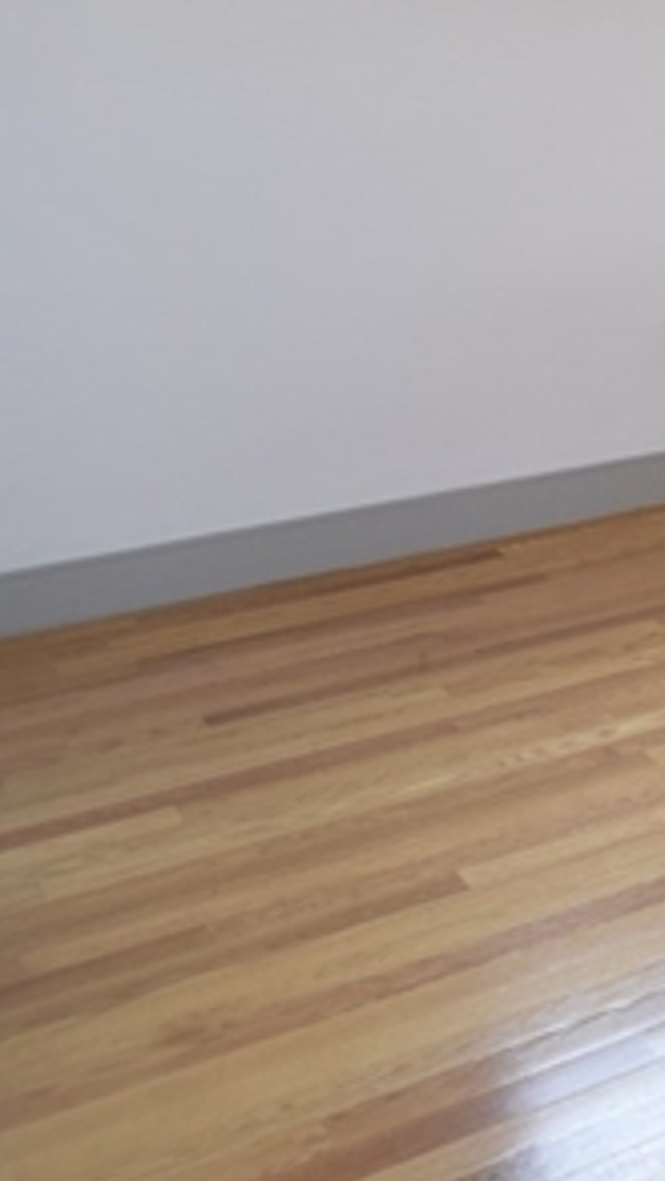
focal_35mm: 55
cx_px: 1862
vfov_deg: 36.4
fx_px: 1723
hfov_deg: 12.4
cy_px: 212
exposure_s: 1/80
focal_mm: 10
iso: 400
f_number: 4.5
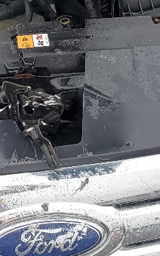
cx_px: -12
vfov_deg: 16.8
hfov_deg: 10.4
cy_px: 70
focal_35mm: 124
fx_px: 867
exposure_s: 1/208
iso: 50
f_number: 1.5
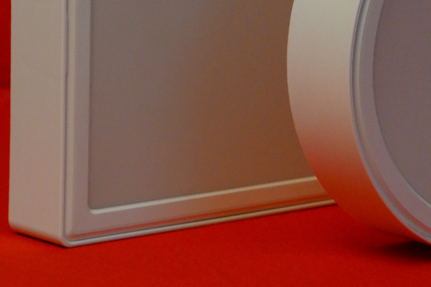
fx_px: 3484
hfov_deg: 7.1
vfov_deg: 4.7
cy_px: 26
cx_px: 311
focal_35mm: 291
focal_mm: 98
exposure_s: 1/160
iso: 4000
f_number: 9
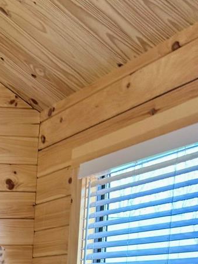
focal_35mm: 81
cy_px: 416
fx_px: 618
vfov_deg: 20.1
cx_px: -116
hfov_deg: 16.3
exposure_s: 1/60
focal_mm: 6.86
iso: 125
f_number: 1.78
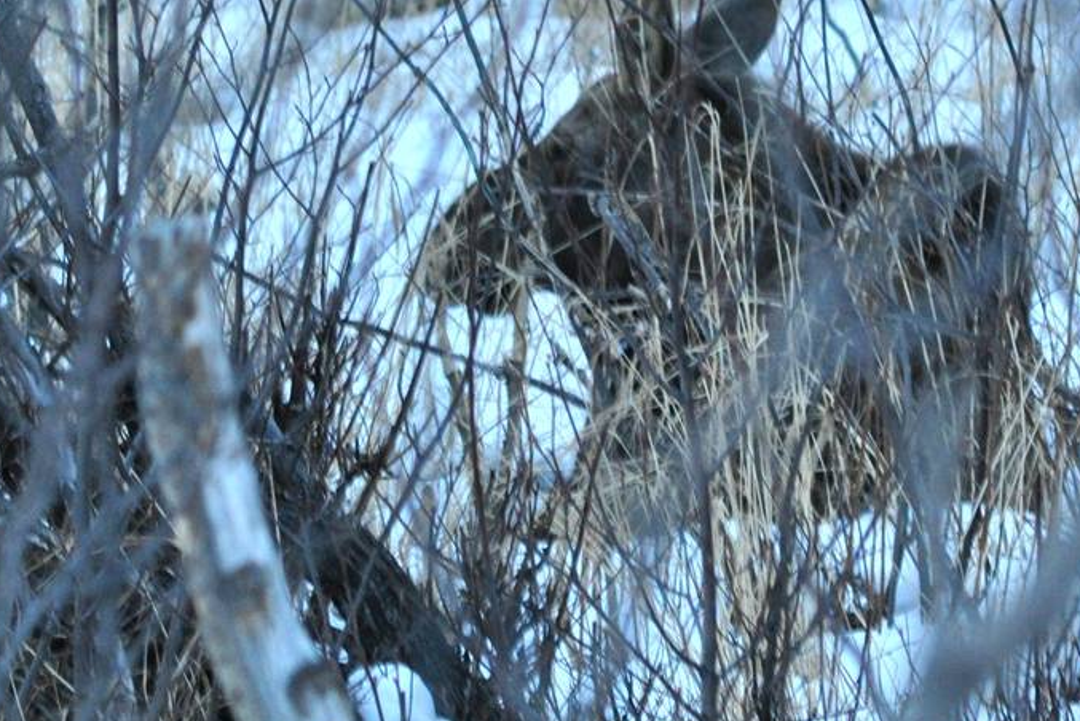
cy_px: 133
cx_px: 668
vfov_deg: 2.0
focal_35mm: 690
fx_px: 20713
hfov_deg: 3.0
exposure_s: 1/25
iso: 800
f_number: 7.1
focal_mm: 195
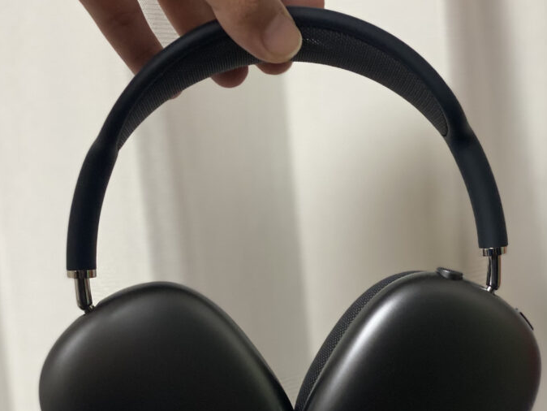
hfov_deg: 24.7
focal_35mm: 79
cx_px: 271
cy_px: 279
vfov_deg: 18.6
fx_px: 1249
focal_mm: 6
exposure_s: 1/40
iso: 160
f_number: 2
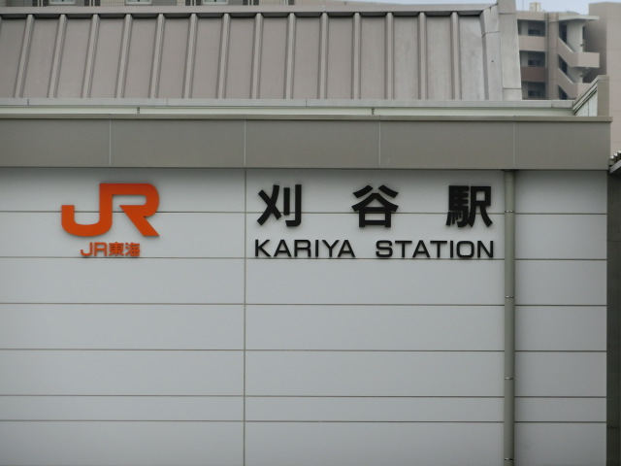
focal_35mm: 255
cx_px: 310
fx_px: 4575
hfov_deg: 7.8
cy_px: 233
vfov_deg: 5.8
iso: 160
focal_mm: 45.4
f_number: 5.9
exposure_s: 1/250
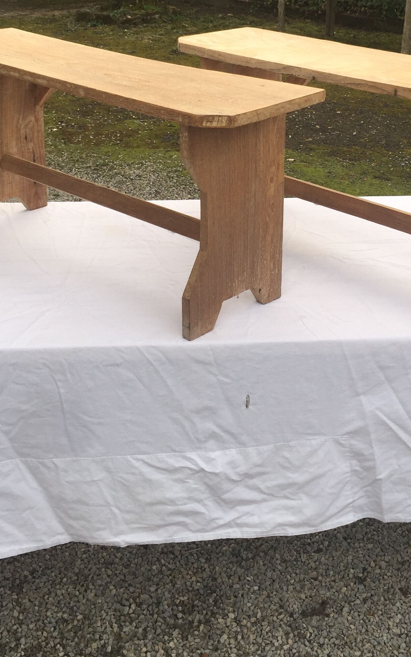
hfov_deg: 25.7
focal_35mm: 50
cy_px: 169
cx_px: 261
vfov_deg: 39.3
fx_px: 896
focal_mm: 4.15
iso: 32
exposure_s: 1/549
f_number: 2.2
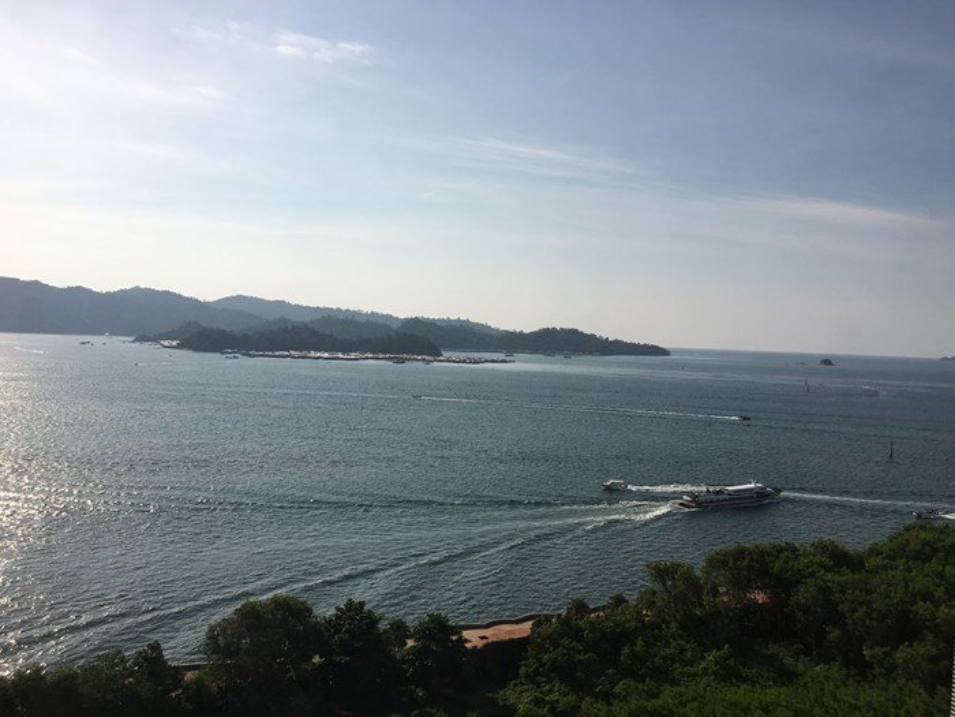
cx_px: 478
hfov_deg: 61.7
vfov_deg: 48.2
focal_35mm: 29
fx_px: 800
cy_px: 358
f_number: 2.2
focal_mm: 4.15
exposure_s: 1/2849
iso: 25
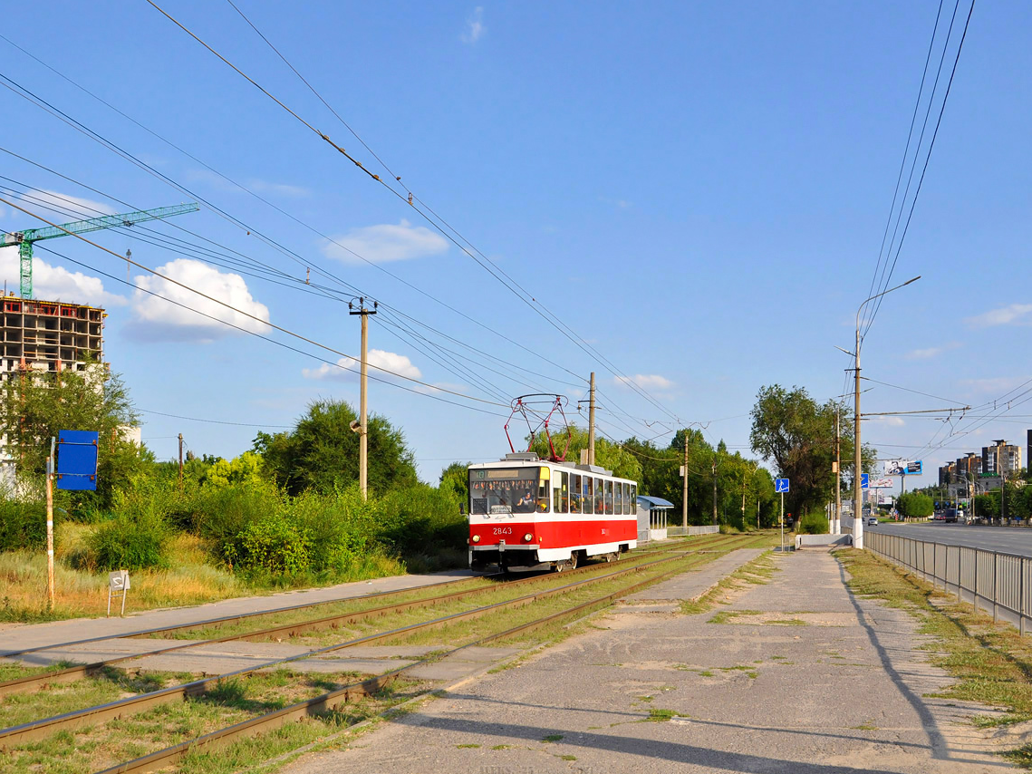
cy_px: 389
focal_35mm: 35
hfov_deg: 53.2
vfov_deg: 41.2
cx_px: 536
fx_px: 1030
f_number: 8
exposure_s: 1/500
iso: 200
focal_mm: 21
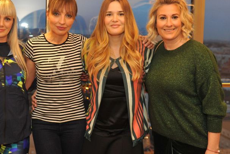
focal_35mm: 52
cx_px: 67
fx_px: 332
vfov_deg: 26.0
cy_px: 66
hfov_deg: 37.5
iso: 1250
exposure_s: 1/60
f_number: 3.2
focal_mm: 31
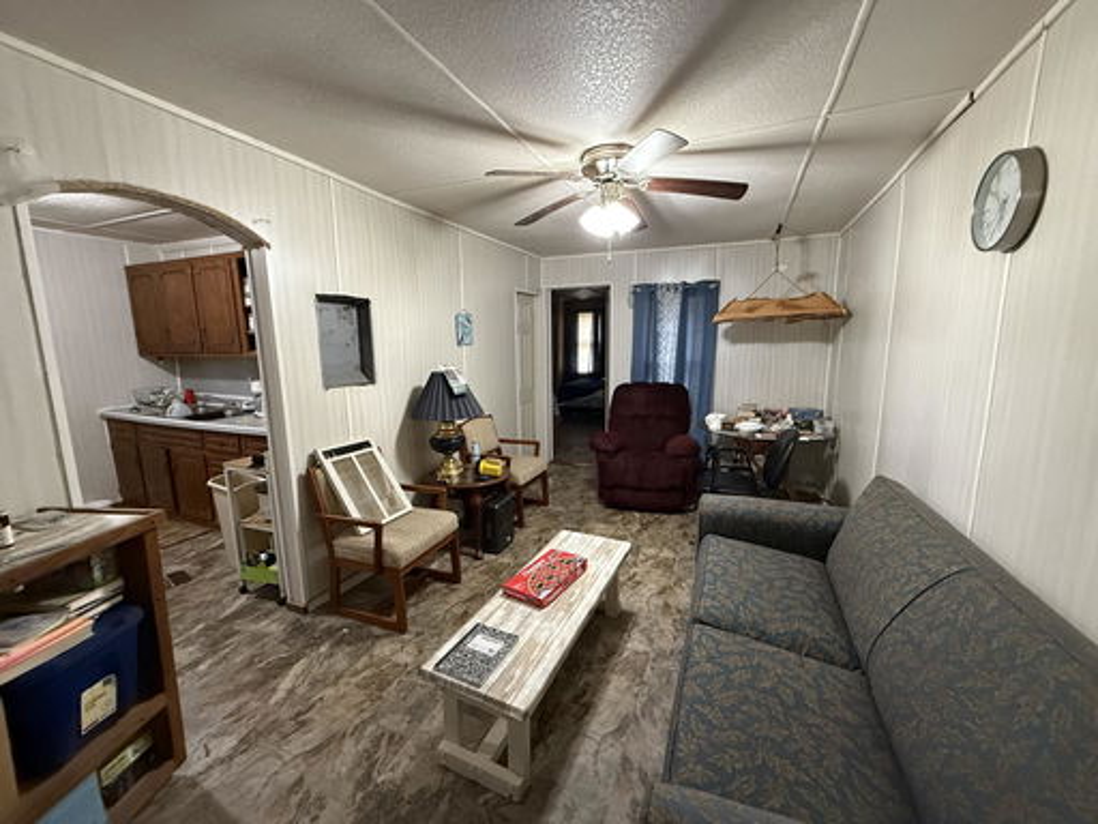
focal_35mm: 14
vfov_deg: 85.7
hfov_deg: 102.1
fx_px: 444
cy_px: 412
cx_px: 549
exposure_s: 1/60
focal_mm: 2.22
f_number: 2.2
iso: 640
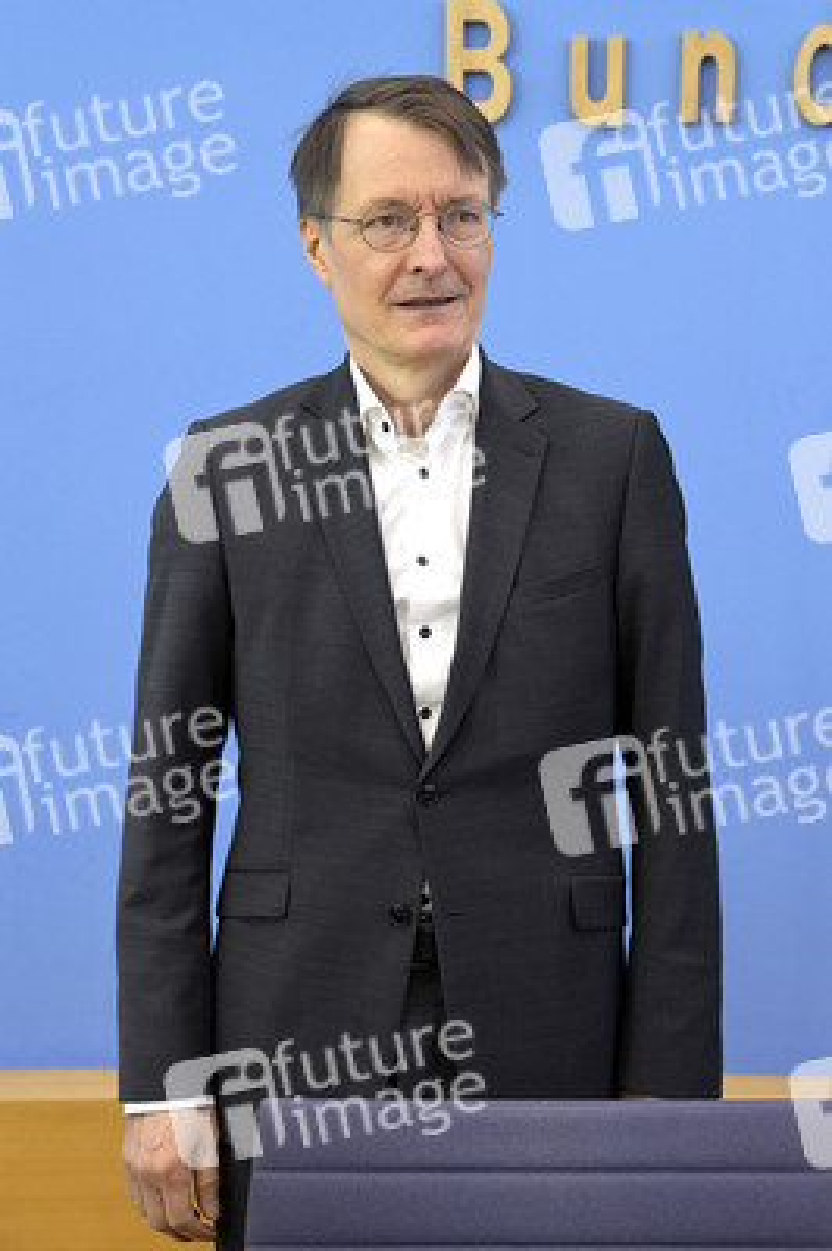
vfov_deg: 38.2
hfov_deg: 25.9
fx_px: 1806
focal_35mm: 52
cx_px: 416
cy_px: 626
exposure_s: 1/640
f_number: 5
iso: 4000
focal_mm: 52
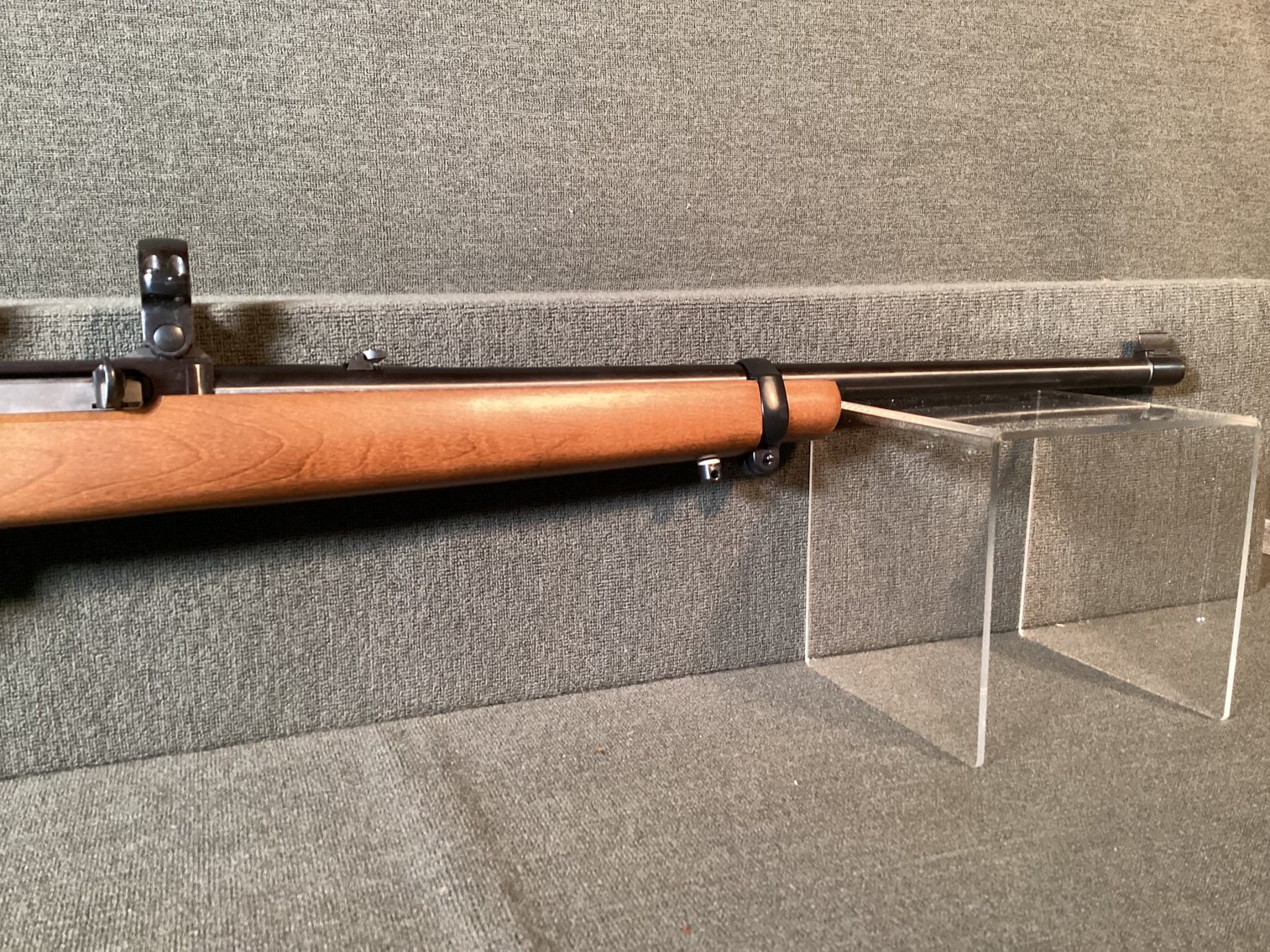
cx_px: 635
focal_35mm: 31
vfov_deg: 45.4
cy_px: 476
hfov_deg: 58.3
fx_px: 1137
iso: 320
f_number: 2.4
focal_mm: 3.3
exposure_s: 1/33
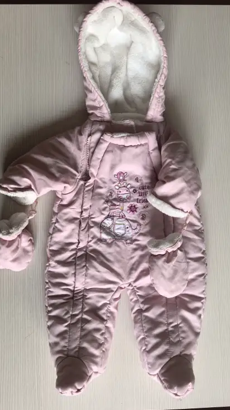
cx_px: 117
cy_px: 204
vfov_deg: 64.3
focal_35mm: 30
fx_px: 325
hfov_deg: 38.9
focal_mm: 6.98
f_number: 2
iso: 250
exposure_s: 1/50
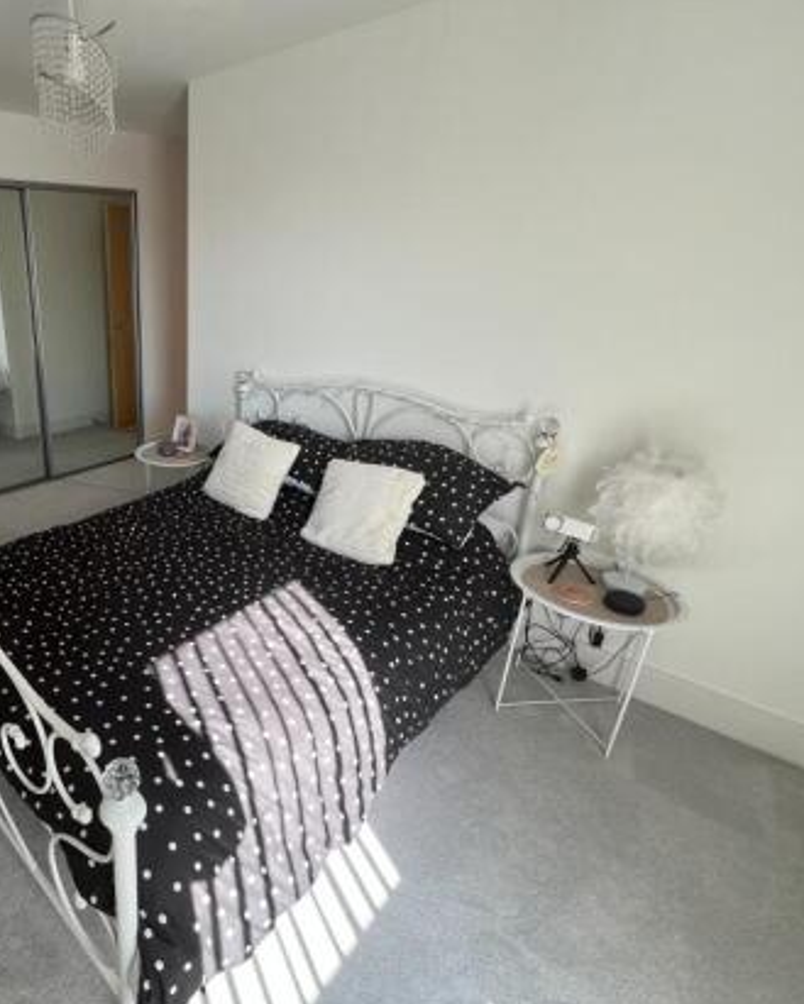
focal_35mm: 18
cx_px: 155
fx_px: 535
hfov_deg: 66.7
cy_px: 492
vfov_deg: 86.3
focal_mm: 1.57
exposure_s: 1/99
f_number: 1.8
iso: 40
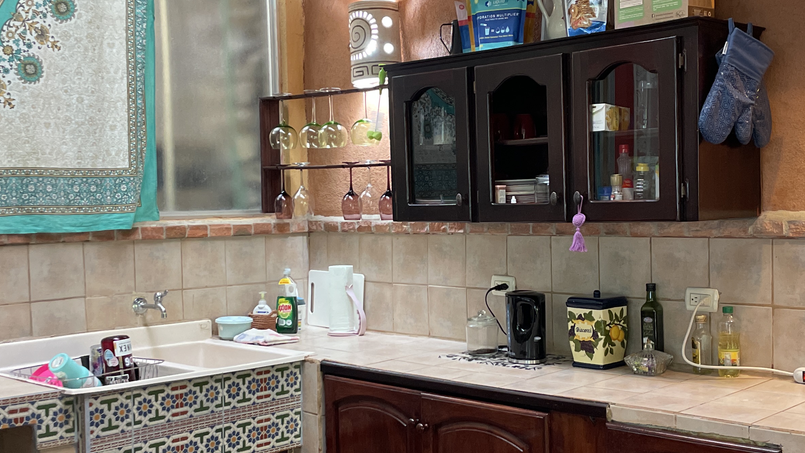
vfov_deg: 24.9
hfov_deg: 42.8
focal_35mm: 48
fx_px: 1025
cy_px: 272
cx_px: 445
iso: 400
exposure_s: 1/40
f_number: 1.6
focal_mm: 4.2
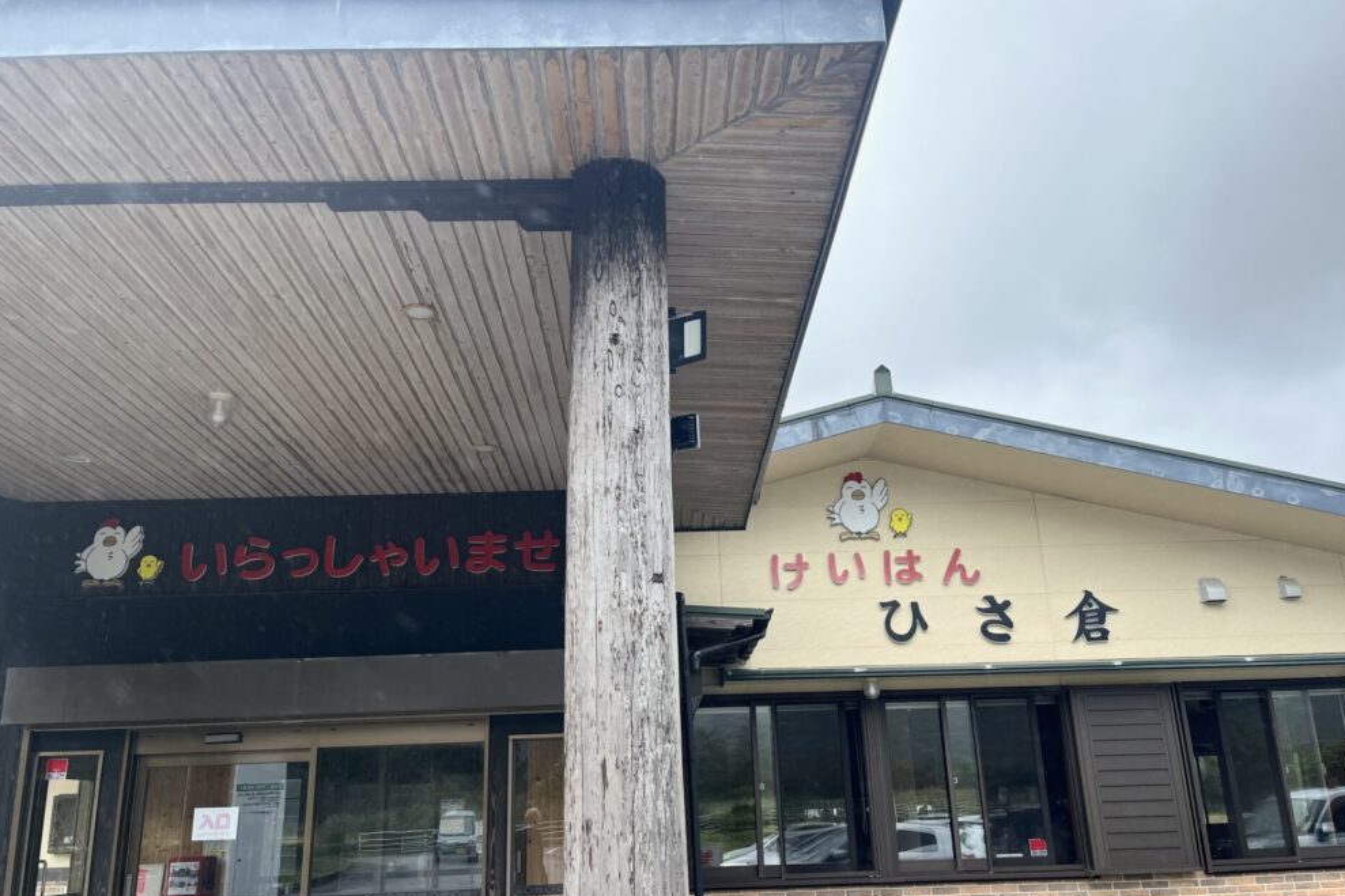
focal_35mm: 28
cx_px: 689
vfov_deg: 46.3
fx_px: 1046
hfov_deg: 65.5
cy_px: 499
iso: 50
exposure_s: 1/799
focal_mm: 5.1
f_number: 1.6
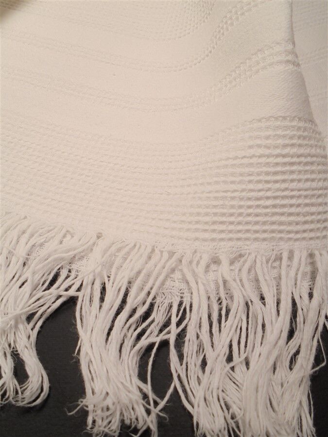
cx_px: 164
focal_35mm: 29
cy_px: 218
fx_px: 366
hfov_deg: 48.2
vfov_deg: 61.7
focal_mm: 5.3
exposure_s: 1/160
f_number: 3.7
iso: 100
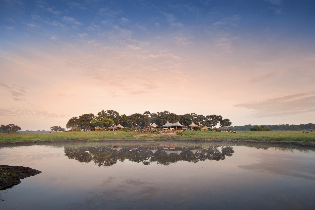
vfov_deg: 64.6
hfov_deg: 86.9
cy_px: 105
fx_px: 166
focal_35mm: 19
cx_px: 158
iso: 200
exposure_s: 1/60
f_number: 8
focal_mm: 19
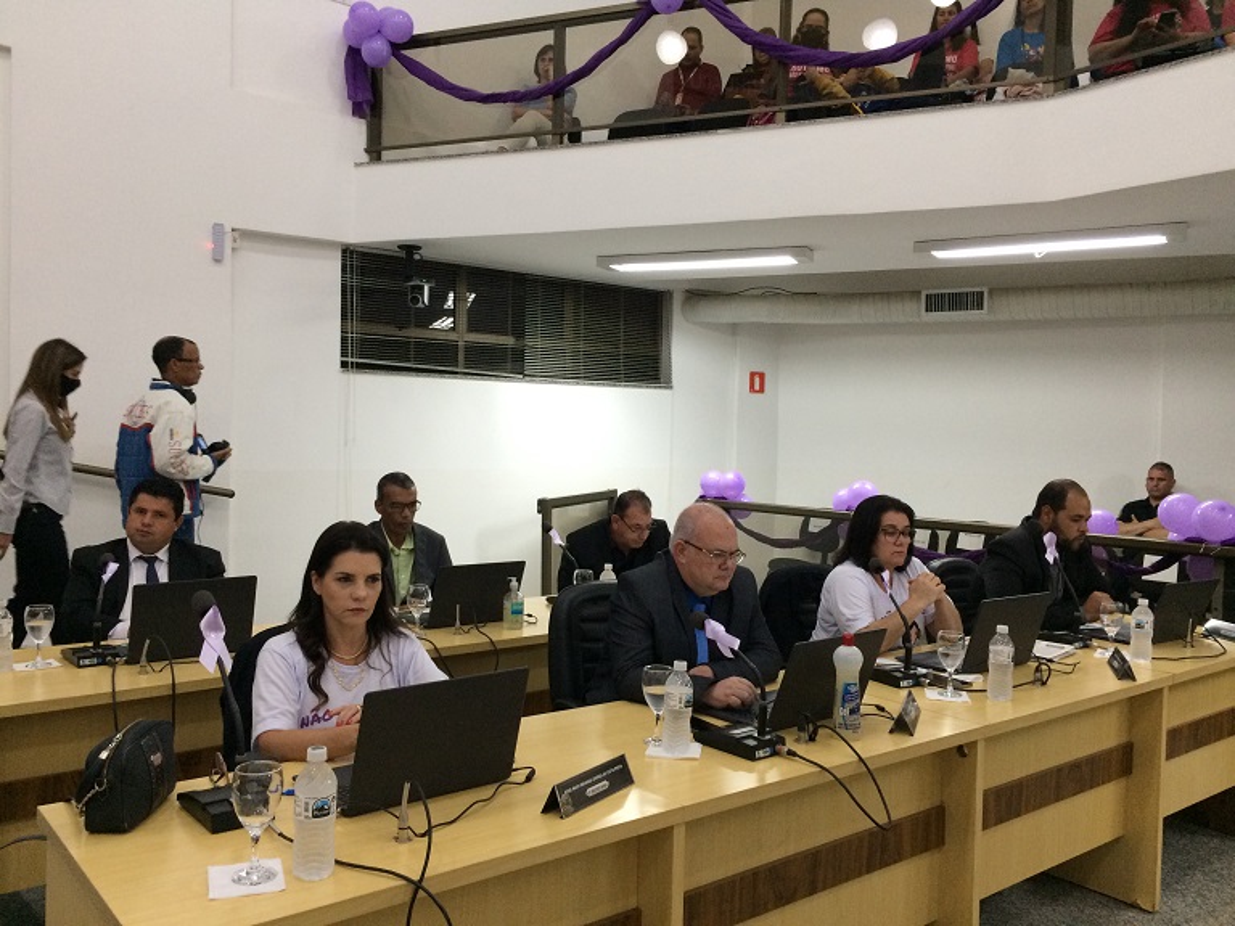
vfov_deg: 48.2
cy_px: 463
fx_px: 1035
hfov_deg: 61.7
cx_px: 618
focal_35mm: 29
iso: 160
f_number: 2.2
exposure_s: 1/30
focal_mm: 4.15
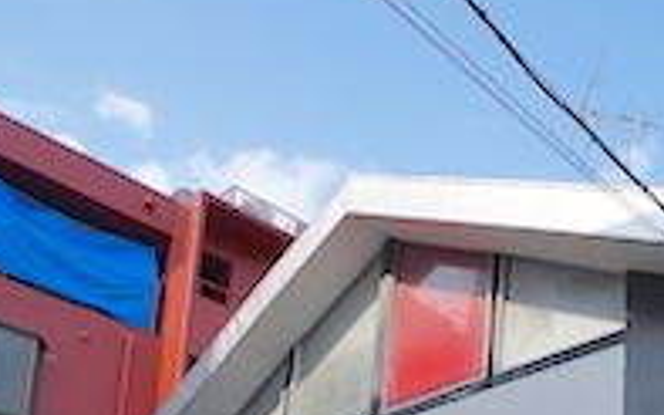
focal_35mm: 49
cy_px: 658
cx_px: 664
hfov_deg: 36.8
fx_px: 886
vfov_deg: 21.2
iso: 100
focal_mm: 10
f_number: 9
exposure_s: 1/100
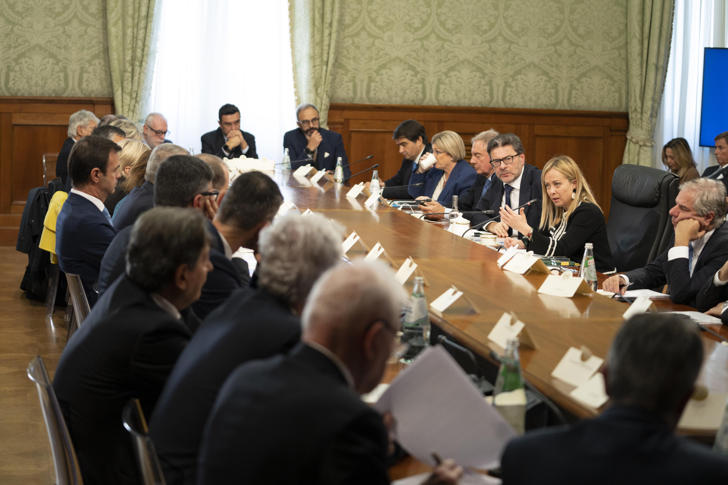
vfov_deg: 19.5
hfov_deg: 28.8
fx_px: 1415
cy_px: 242
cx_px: 364
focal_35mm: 70
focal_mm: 70
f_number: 2.8
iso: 1000
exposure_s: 1/200
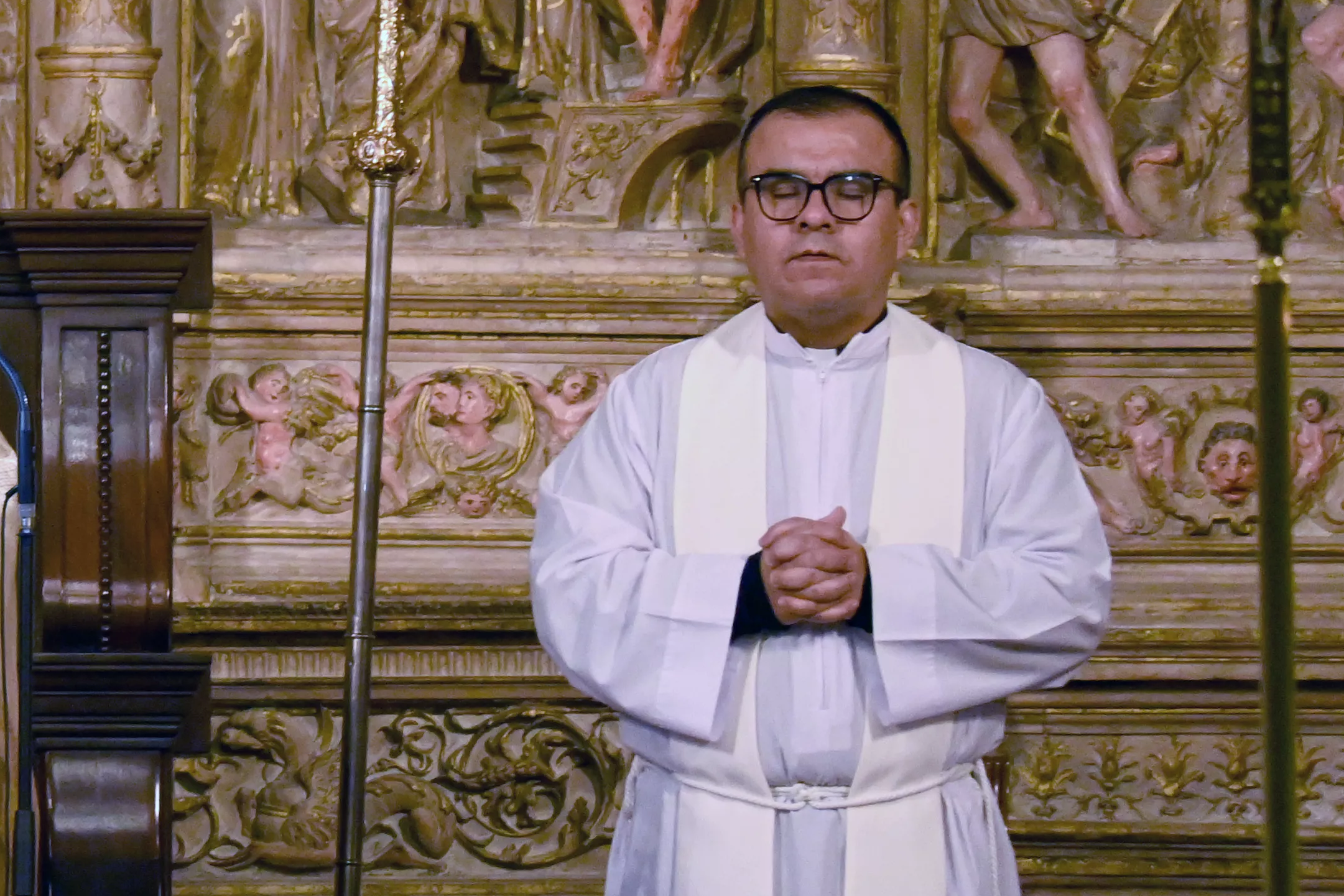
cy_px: 180
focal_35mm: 966
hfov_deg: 2.1
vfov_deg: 1.4
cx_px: -225
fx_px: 36064
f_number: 6.3
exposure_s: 1/60
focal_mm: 250
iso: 3200
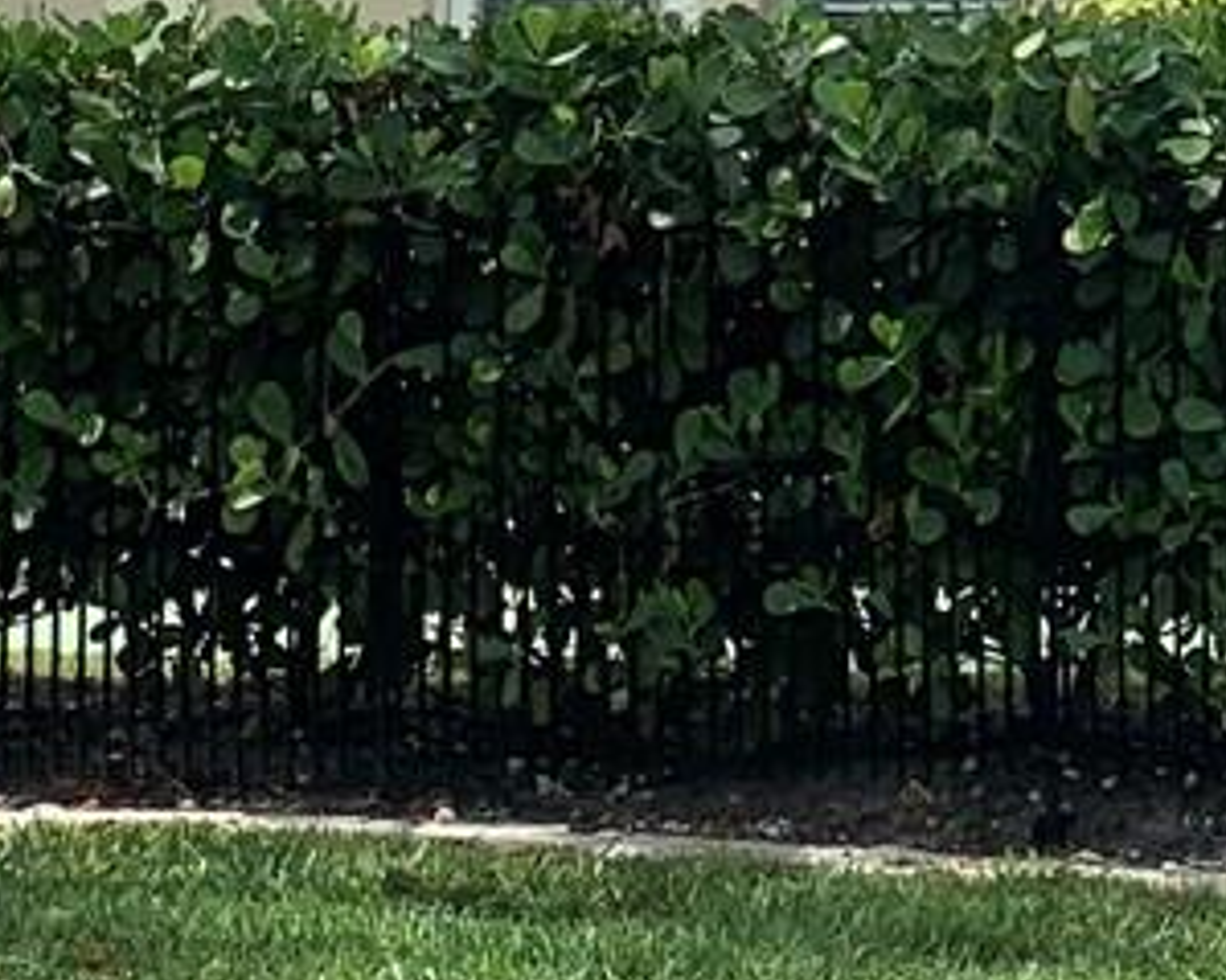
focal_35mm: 136
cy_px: -734
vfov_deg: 10.7
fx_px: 4933
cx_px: 1976
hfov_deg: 13.2
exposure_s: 1/3289
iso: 25
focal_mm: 4.25
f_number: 1.8
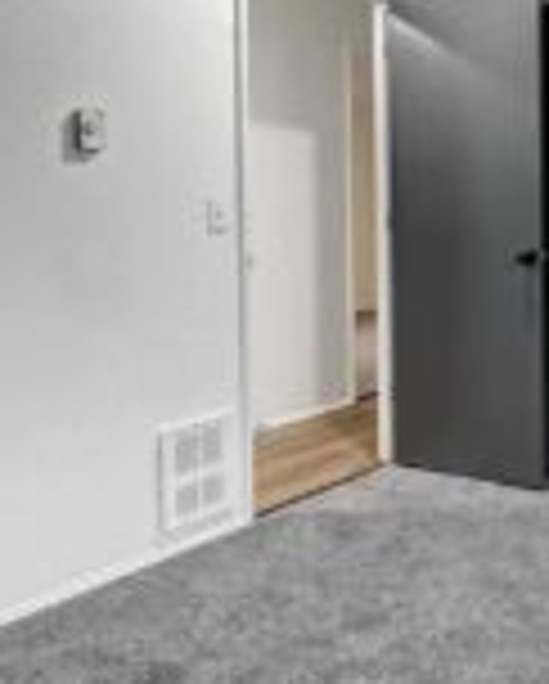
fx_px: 750
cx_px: 576
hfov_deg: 35.5
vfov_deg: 48.2
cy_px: 227
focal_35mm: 37
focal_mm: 10
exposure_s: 1/2.5
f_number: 11
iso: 3200
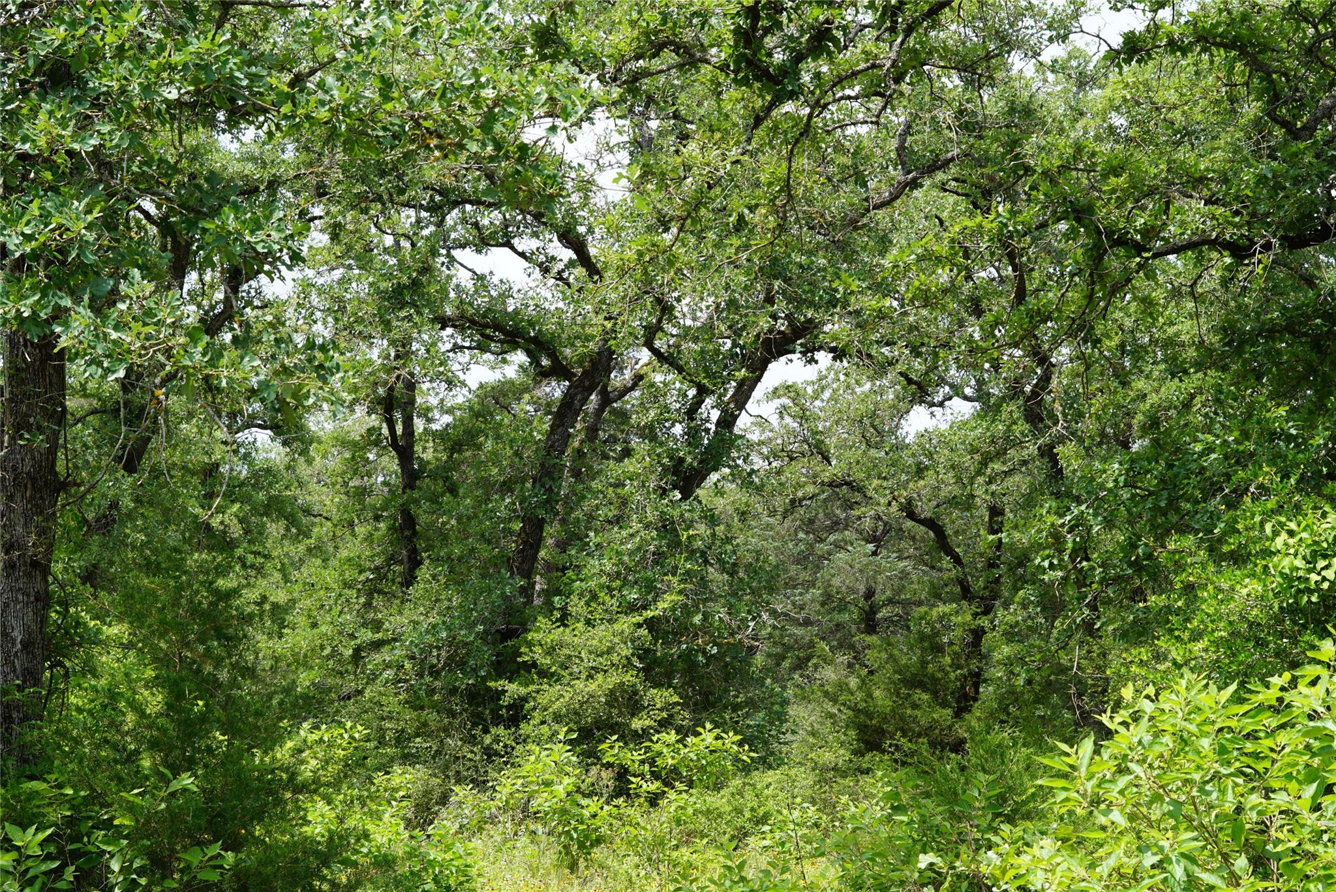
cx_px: 668
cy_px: 446
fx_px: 2784
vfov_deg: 18.2
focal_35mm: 75
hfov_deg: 27.0
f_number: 8
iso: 100
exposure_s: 1/100
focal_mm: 50
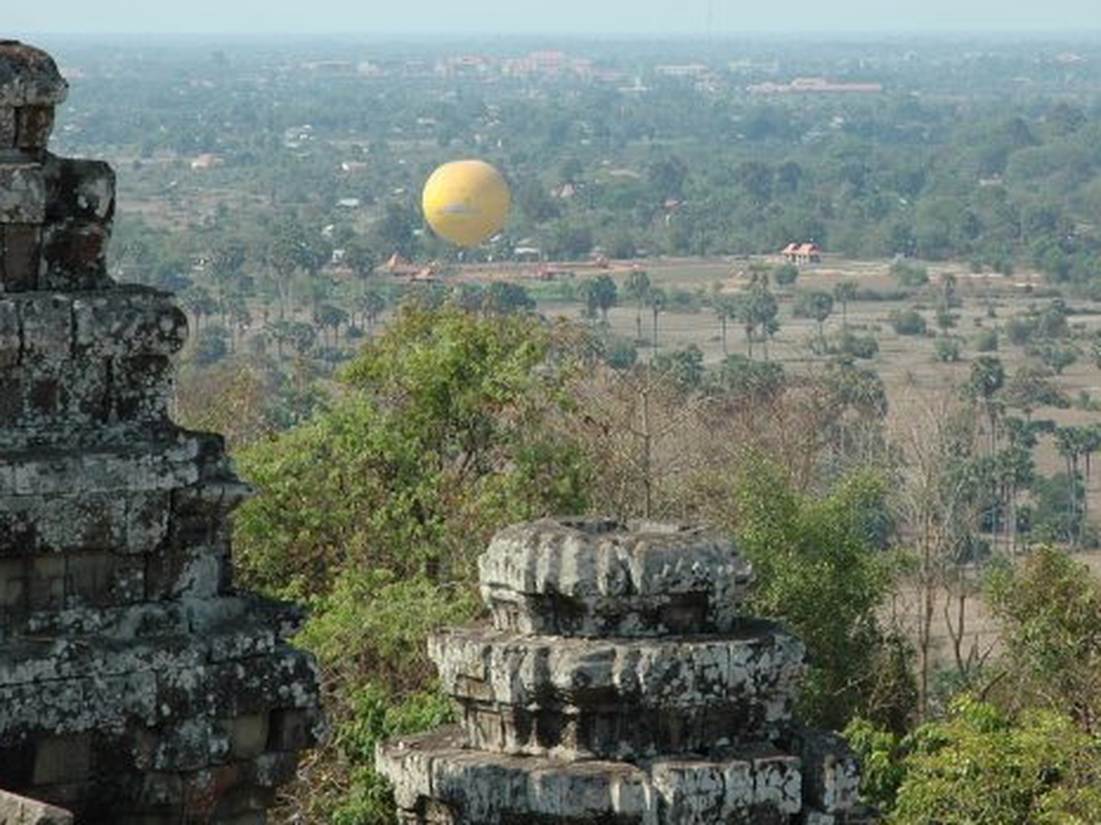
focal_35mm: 156
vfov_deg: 9.5
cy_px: 314
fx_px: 4959
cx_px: 709
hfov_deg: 12.7
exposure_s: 1/320
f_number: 9
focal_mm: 70
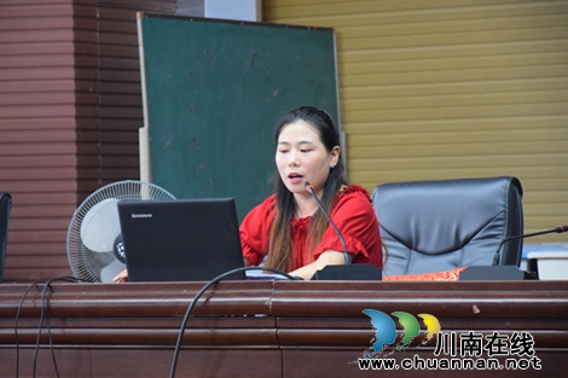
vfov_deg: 8.2
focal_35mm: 168
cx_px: 272
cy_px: 194
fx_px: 2642
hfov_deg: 12.3
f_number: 5.6
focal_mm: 105
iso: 3200
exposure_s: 1/100
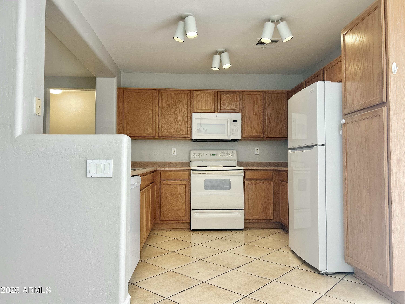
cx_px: 202
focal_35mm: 26
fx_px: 304
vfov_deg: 53.1
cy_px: 152
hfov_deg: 67.3
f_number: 1.5
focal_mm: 5.7
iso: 100
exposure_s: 1/120
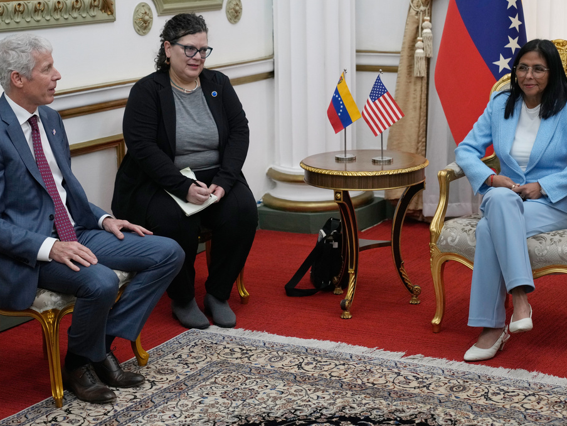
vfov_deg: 20.2
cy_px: 213
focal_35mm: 73
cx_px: 278
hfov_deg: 26.7
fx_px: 1196
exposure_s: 1/125
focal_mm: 67
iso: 2500
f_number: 4
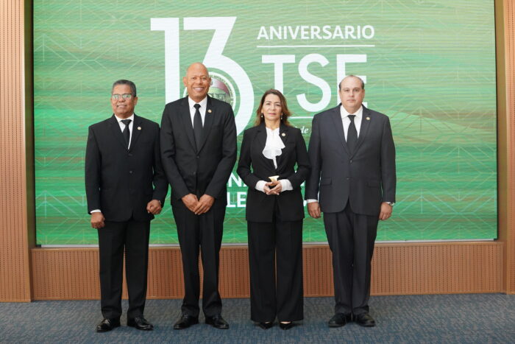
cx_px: 258
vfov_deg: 19.5
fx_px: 1002
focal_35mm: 70
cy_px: 172
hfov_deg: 28.8
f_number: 4
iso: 5000
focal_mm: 70
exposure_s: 1/400
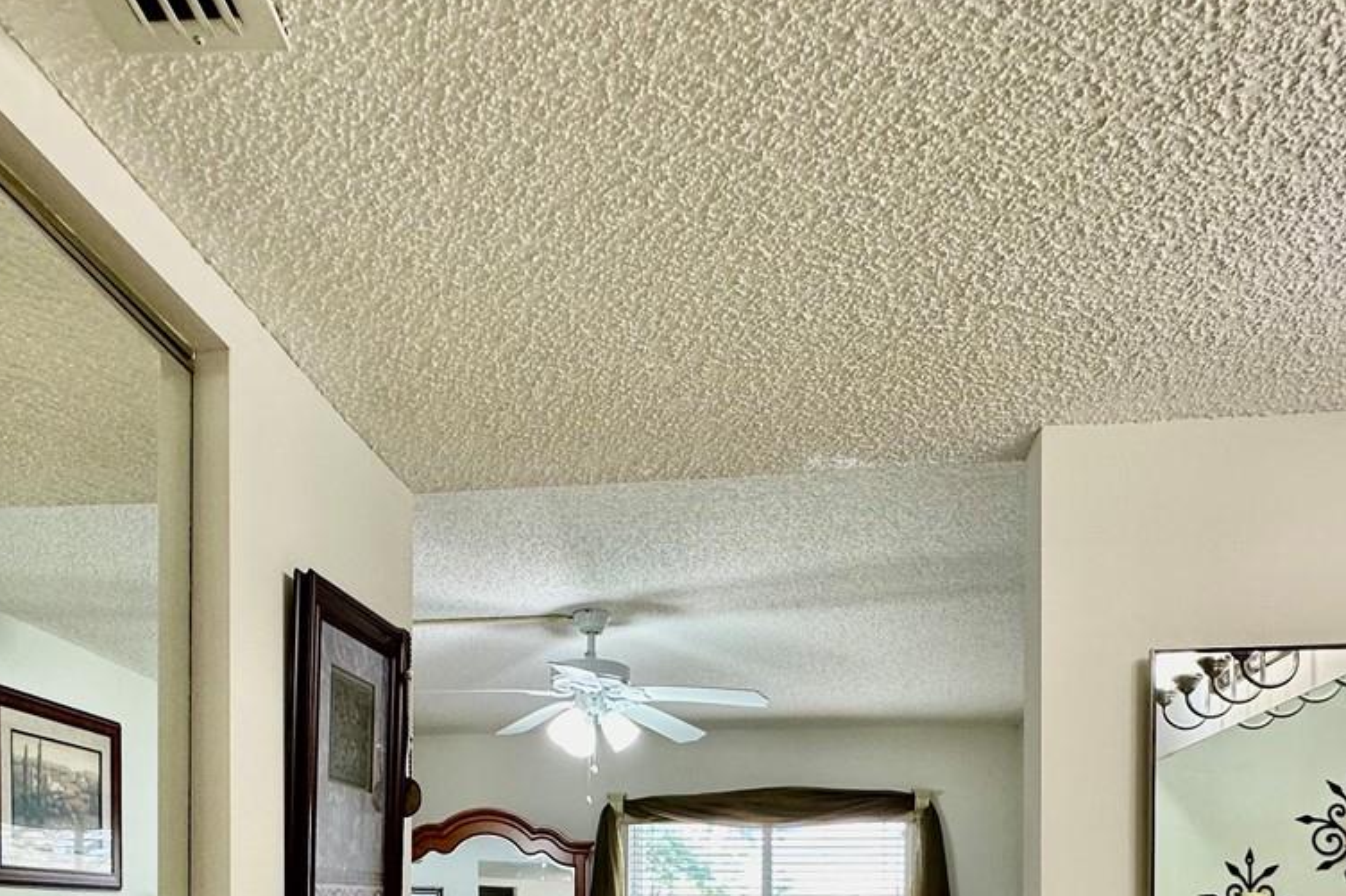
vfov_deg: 36.9
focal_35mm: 31
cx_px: 630
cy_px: 939
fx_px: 1159
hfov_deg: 60.2
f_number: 2.2
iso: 160
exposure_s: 1/120
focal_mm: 2.22
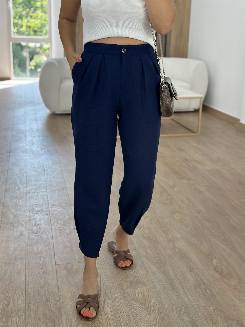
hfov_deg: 30.3
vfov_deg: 39.7
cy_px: 164
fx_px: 453
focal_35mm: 48
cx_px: 122
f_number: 1.78
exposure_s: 1/300
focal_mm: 6.86
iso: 80
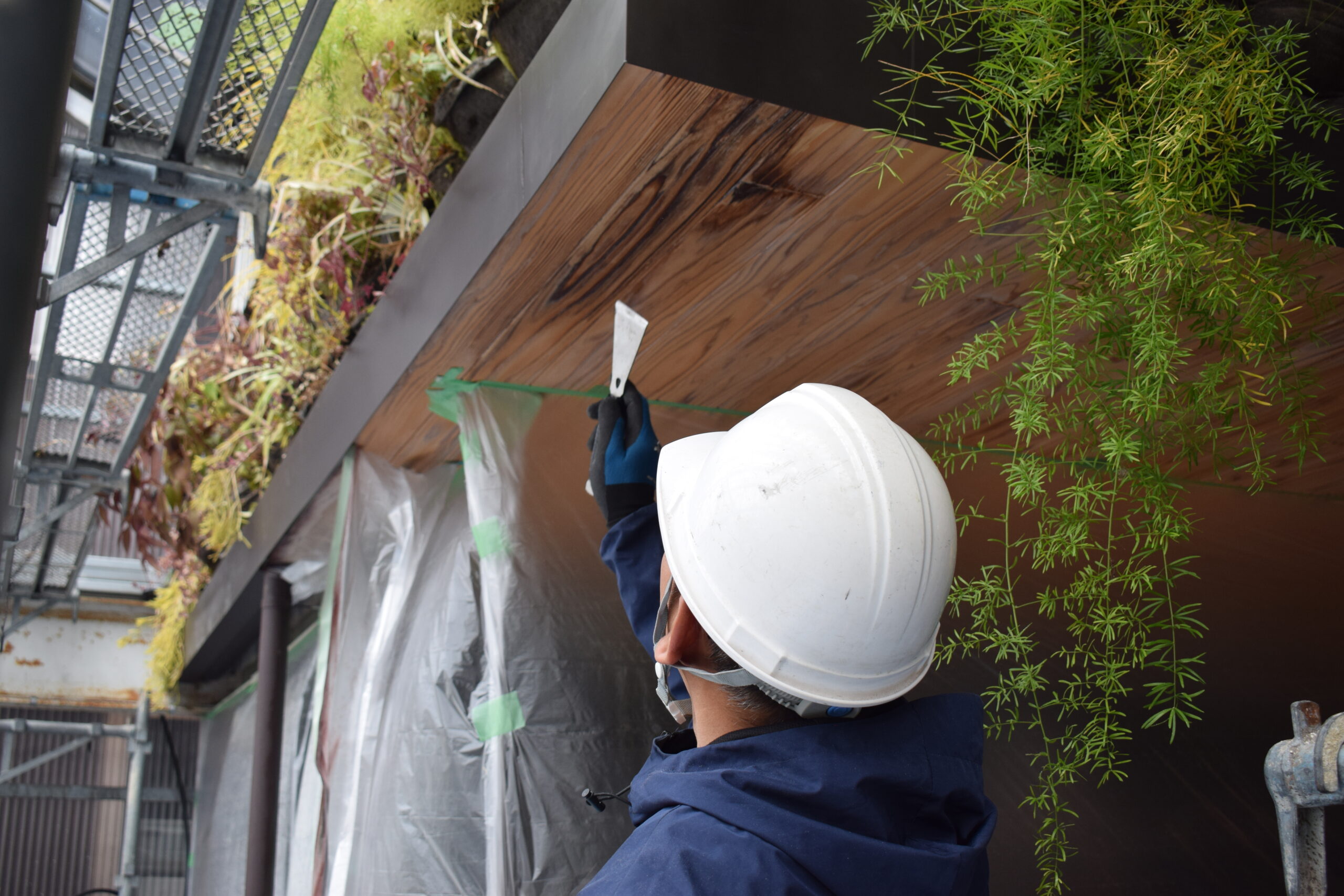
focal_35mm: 38
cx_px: 672
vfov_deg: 35.5
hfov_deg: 51.3
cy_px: 448
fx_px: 1400
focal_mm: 25
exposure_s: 1/125
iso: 400
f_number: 5.6
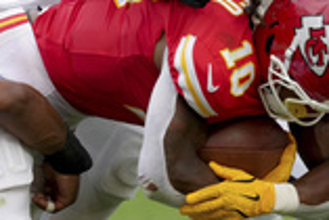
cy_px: 56
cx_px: 128
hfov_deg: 2.1
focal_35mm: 976
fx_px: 8928
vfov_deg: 1.4
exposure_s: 1/2000
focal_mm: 300
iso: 500
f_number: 2.8
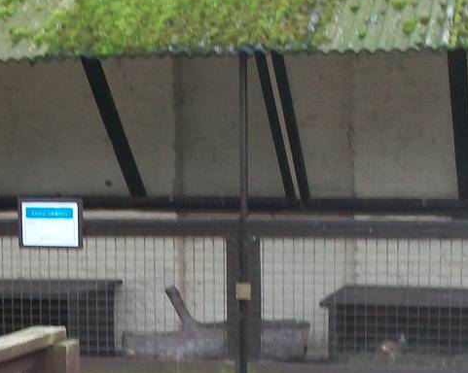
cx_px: 183
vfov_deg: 14.7
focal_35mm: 104
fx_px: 1439
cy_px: 308
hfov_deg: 18.4
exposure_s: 1/40
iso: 160
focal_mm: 5.7
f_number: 2.9
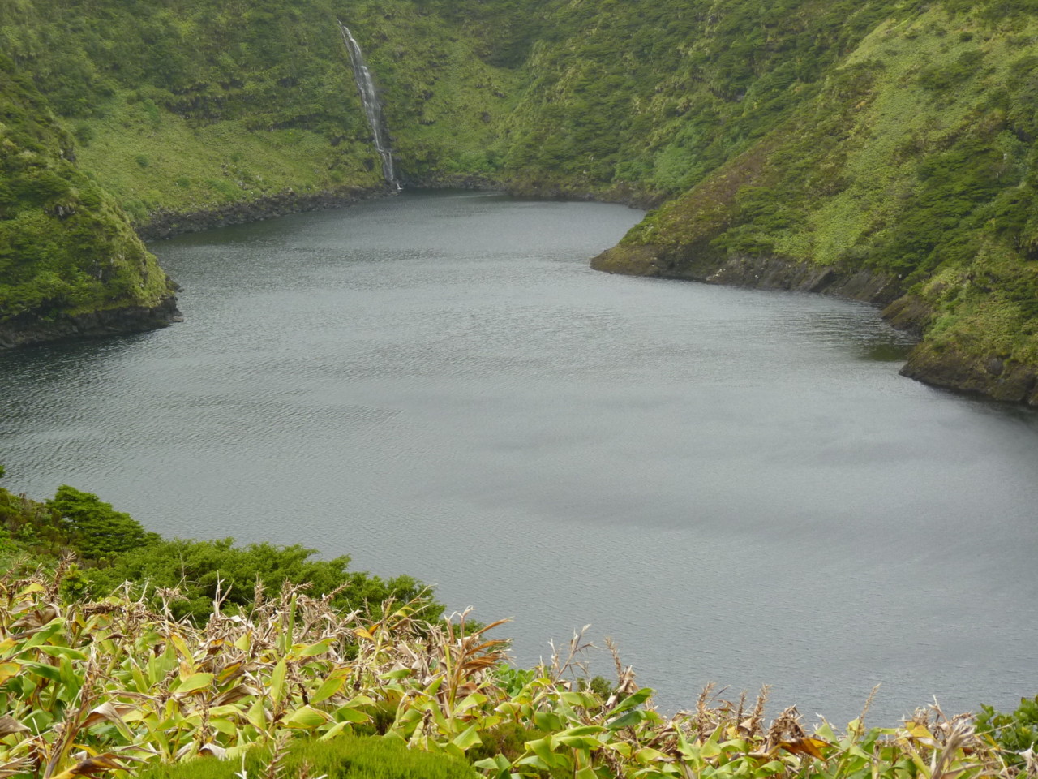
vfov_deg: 17.0
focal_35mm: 87
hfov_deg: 22.5
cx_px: 519
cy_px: 390
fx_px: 2609
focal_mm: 15.5
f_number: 4
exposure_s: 1/320
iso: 160
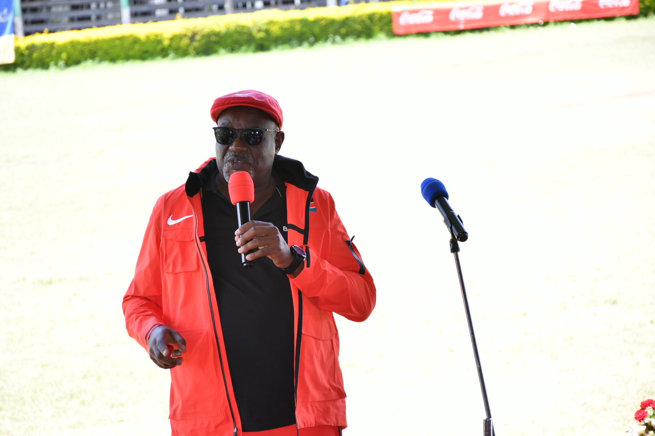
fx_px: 2583
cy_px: 218
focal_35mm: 142
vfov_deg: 9.7
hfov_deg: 14.4
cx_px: 328
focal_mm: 95
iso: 500
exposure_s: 1/250
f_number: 5.6
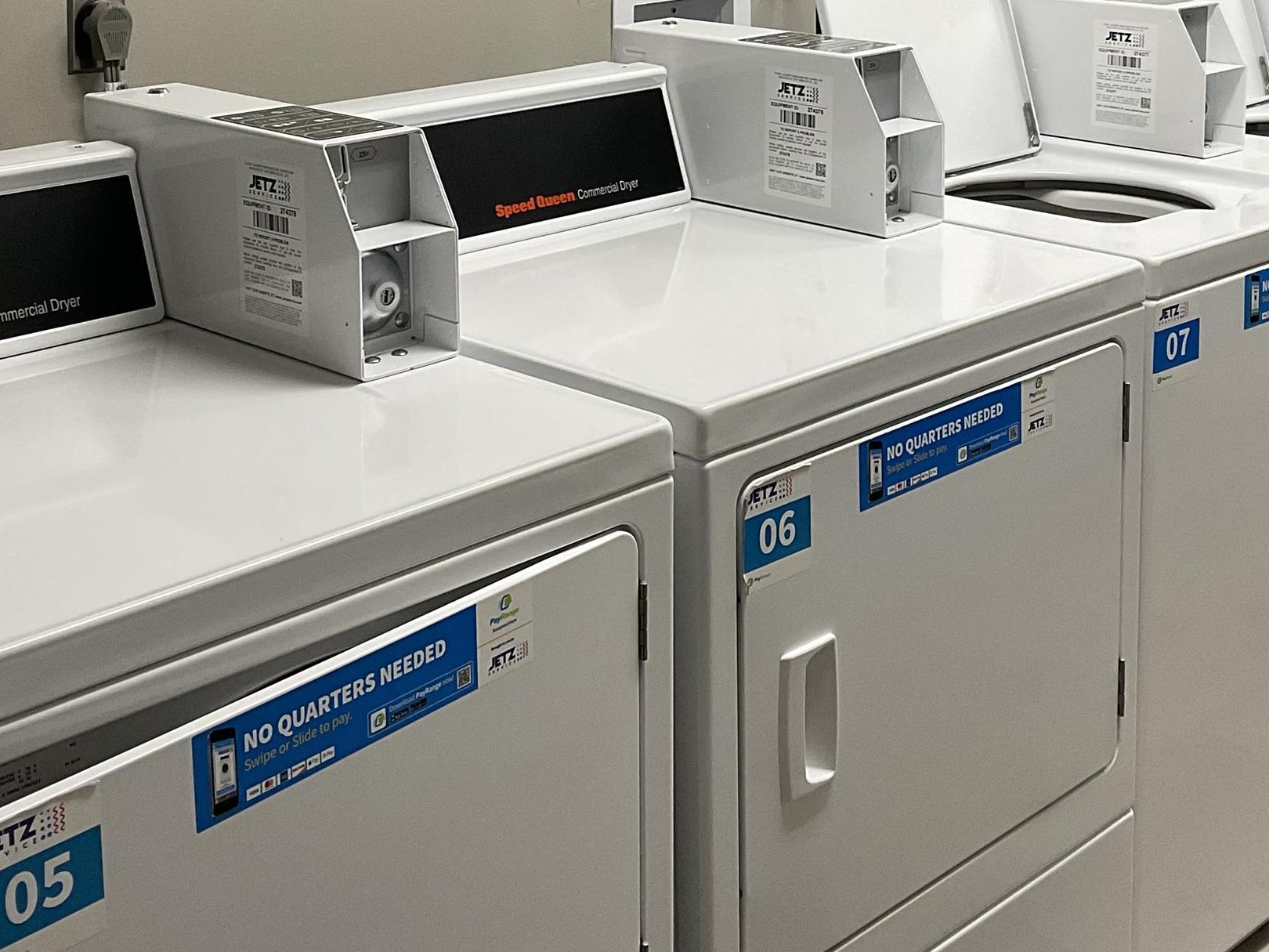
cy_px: 72
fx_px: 2016
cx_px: 686
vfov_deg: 25.6
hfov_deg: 34.9
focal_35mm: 55
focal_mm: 3
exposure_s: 1/60
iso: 64
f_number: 1.8
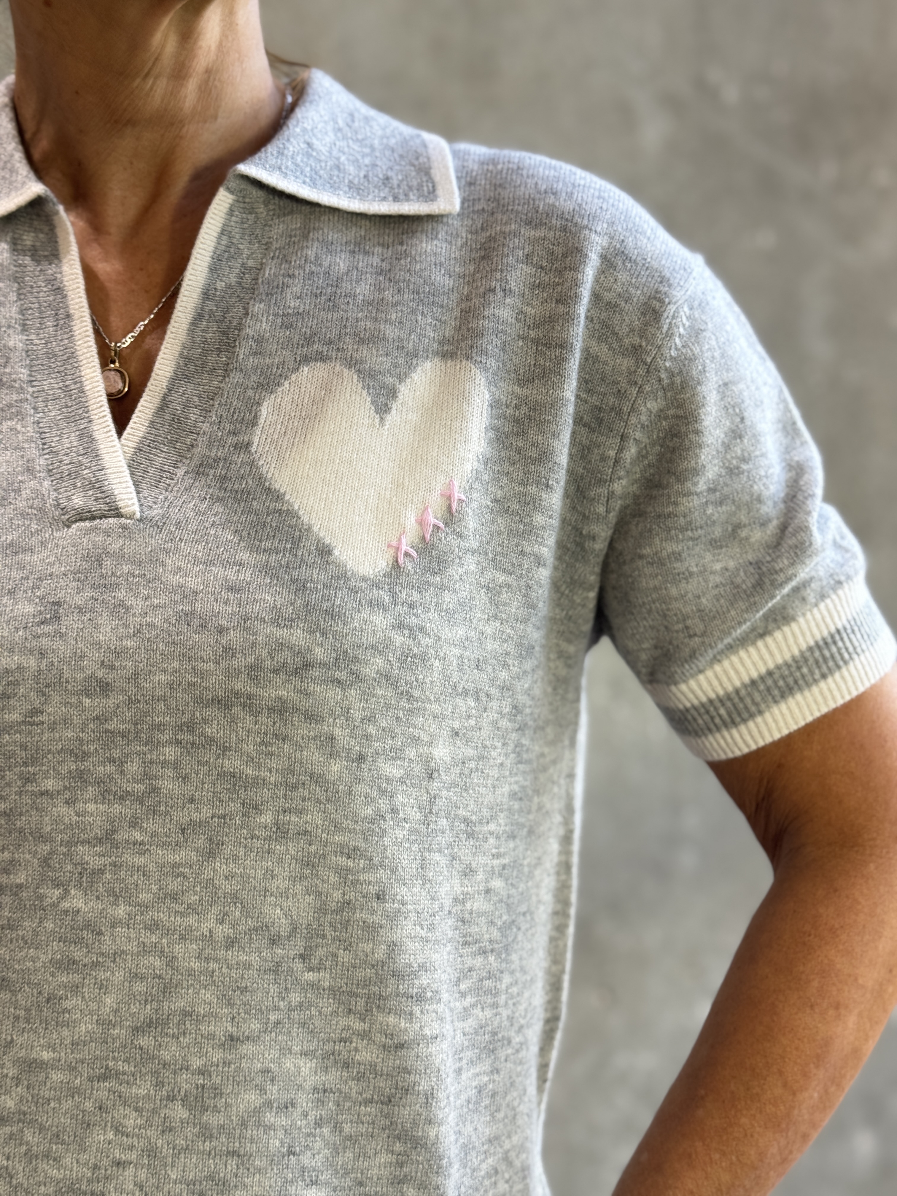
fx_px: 1658
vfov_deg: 39.7
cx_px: 448
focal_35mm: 48
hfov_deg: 30.3
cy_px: 598
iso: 64
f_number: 1.78
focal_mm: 6.76
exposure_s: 1/100
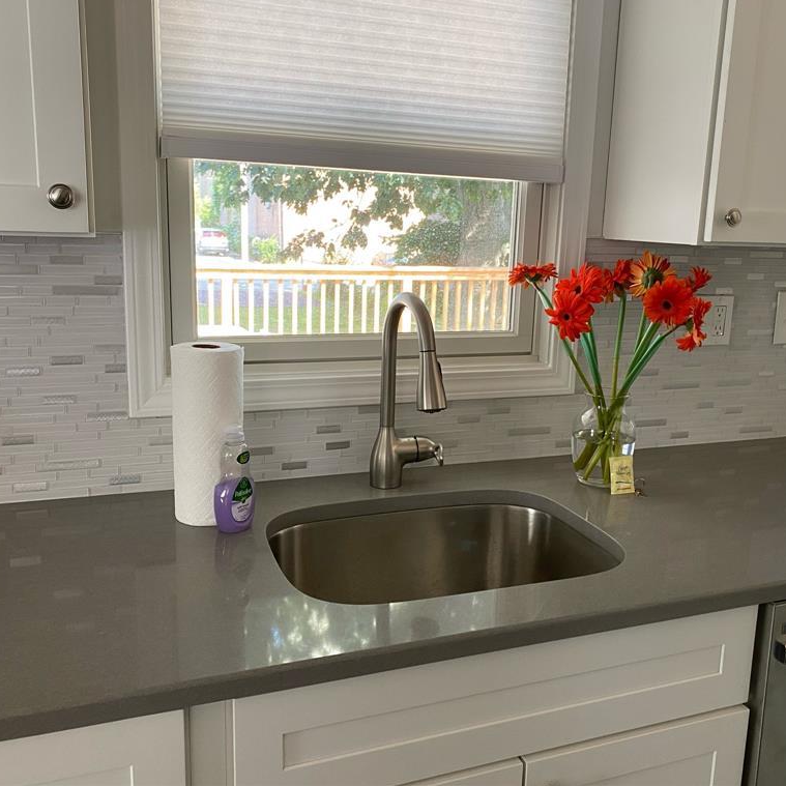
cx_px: 419
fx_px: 796
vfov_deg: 52.5
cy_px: 389
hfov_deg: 52.5
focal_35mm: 31
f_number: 1.8
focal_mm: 4.25
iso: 125
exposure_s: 1/80
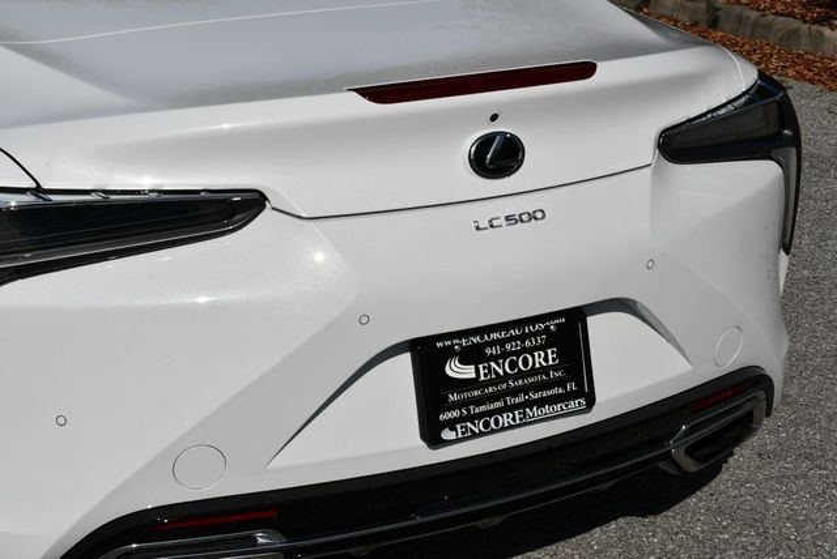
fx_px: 1675
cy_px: 280
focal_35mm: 72
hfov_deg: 28.0
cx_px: 418
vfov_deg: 19.0
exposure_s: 1/640
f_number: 13
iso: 100
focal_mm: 36
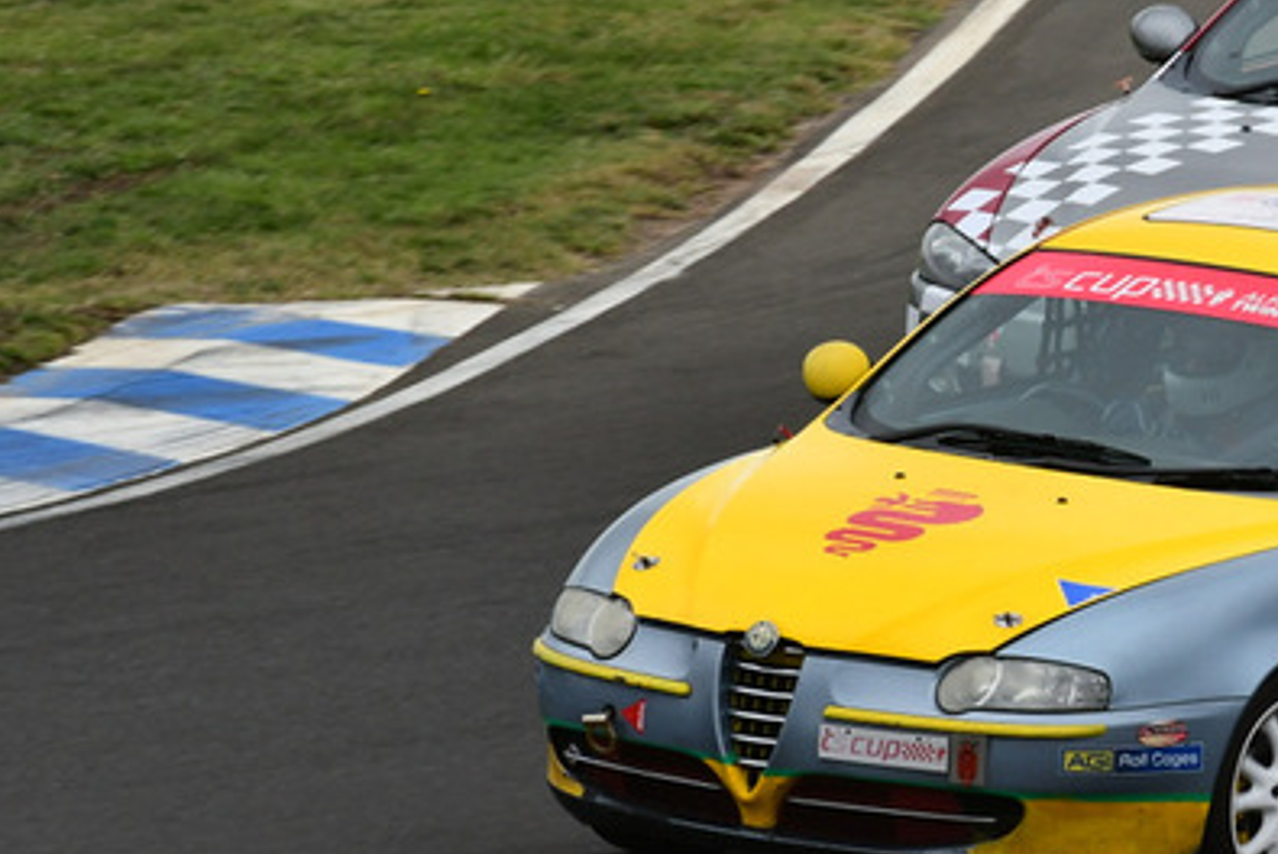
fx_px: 42061
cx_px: 1268
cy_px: 233
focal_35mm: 1184
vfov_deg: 1.2
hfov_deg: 1.7
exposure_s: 1/640
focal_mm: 390
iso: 640
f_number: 11
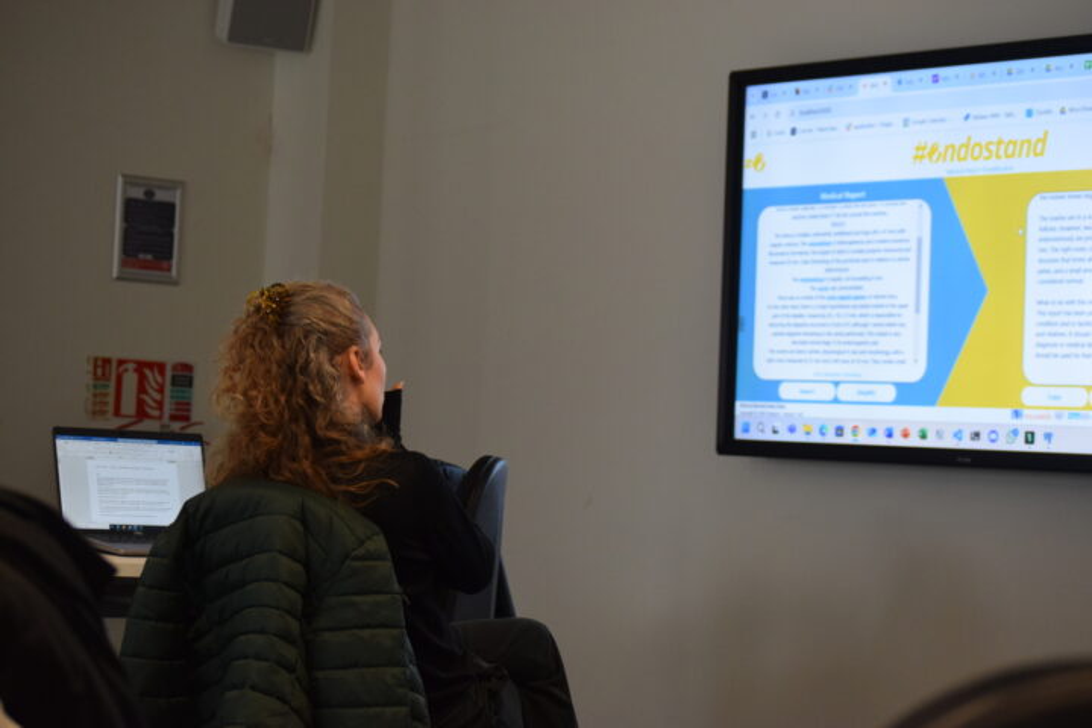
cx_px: 546
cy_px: 364
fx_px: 2502
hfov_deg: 24.6
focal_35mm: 82
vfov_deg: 16.6
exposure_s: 1/160
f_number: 4
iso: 1600
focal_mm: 55
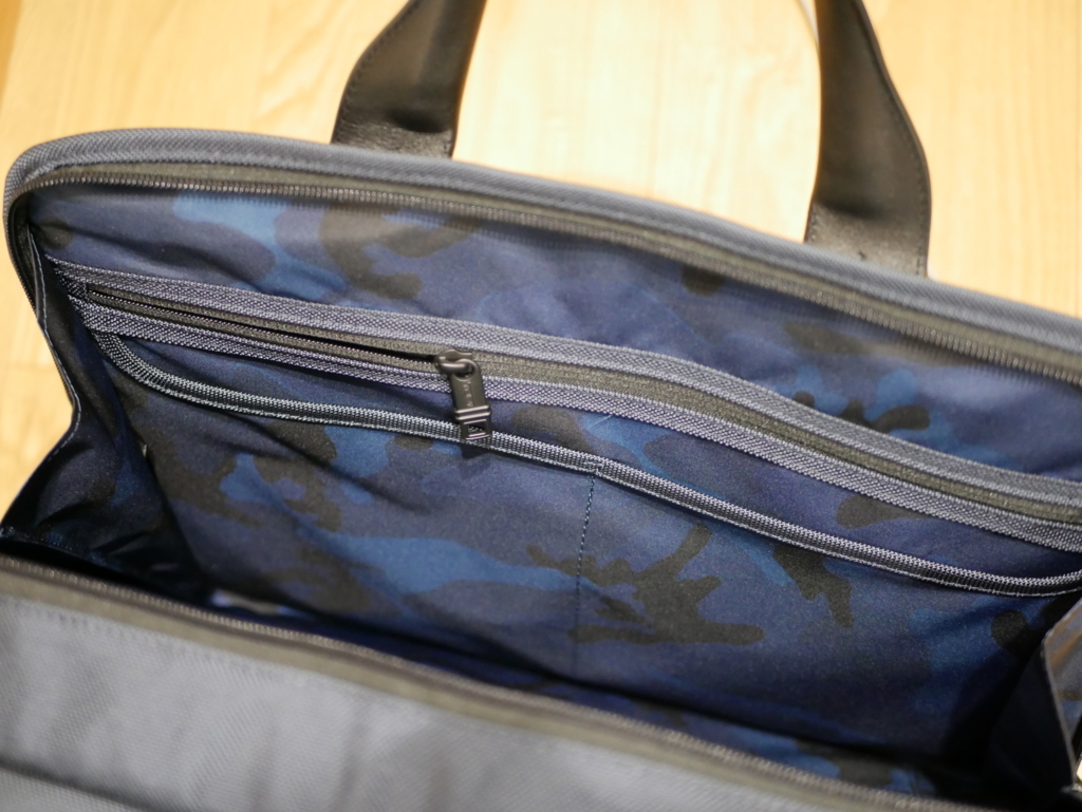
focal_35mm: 50
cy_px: 406
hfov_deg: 38.2
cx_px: 541
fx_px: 1564
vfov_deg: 29.1
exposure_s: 1/60
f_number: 1.7
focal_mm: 25
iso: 2500
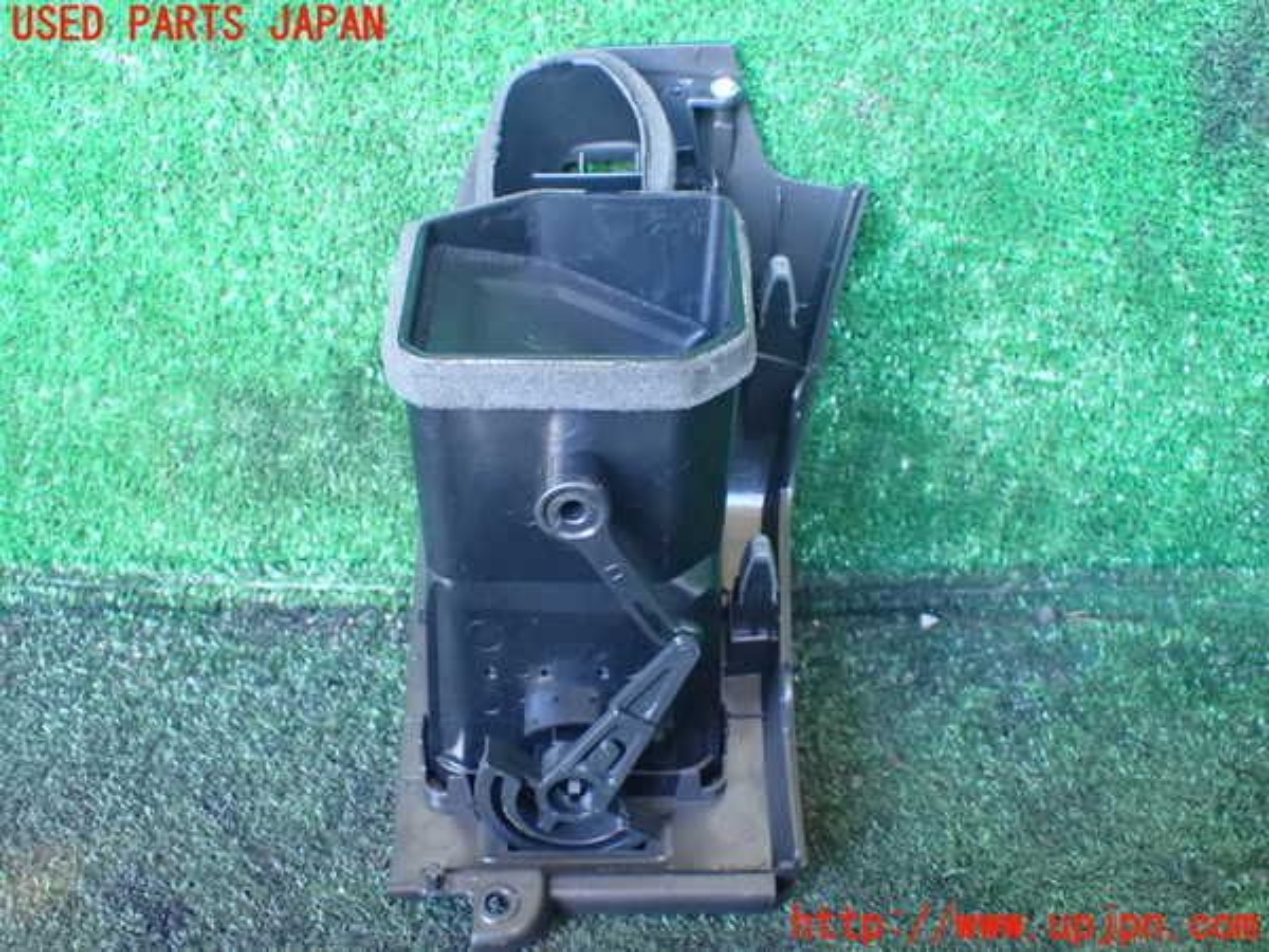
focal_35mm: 44
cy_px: 476
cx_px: 634
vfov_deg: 32.9
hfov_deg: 42.9
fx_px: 1613
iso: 1250
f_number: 2.9
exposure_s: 1/40
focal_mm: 7.84
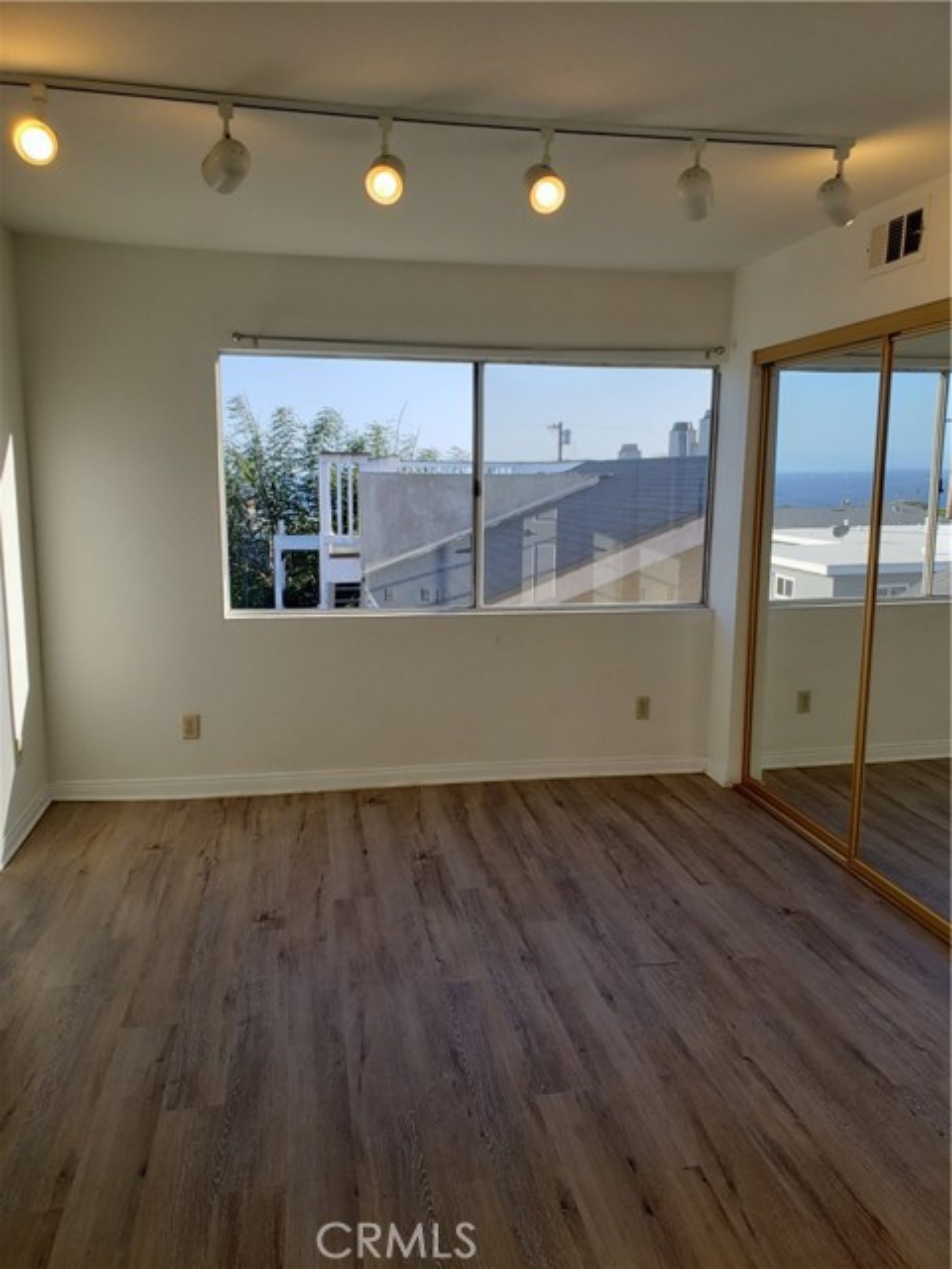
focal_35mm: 26
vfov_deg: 67.3
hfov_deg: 53.1
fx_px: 953
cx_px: 476
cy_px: 634
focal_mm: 4.3
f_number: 2.4
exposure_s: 1/234
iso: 50
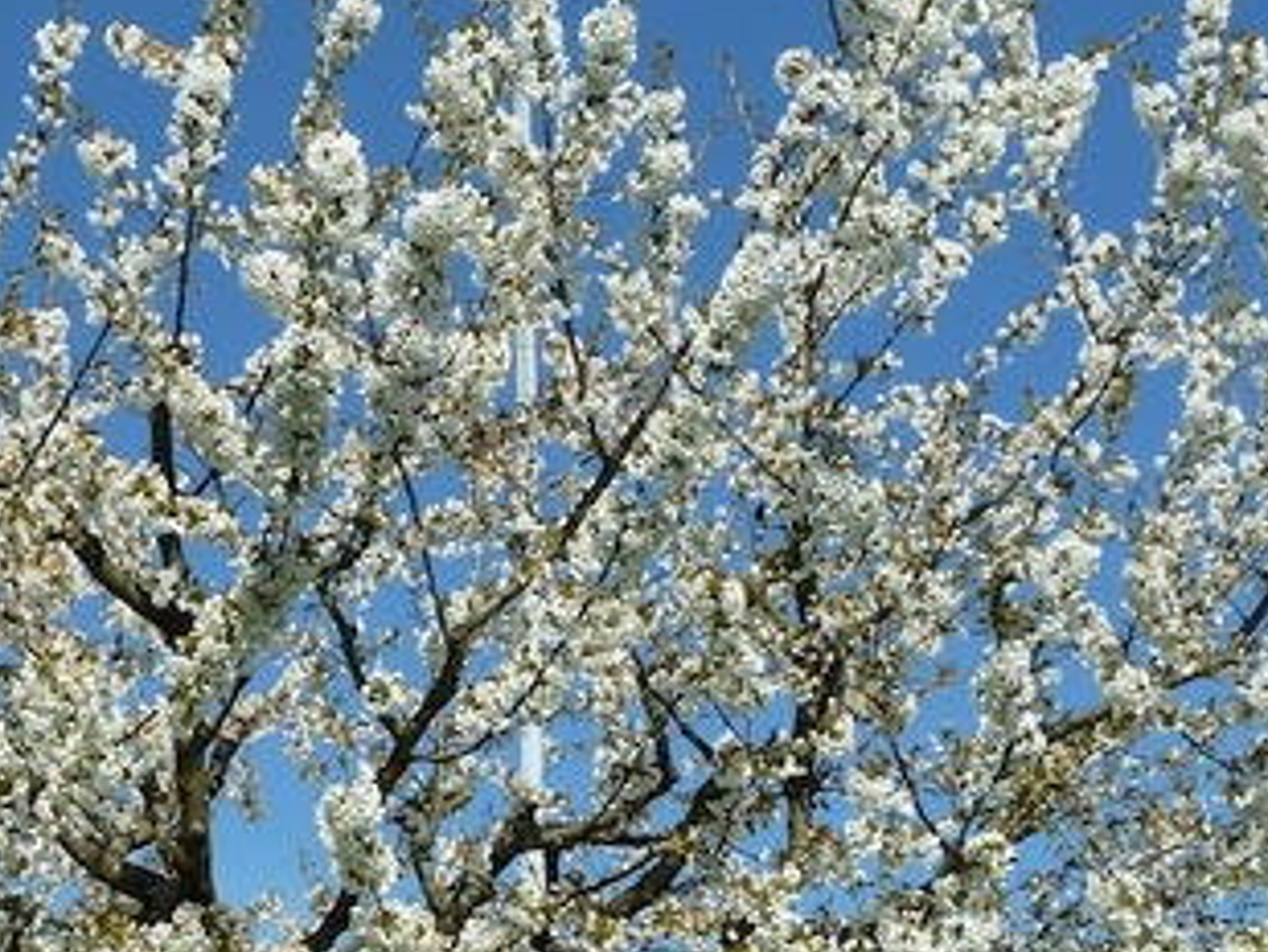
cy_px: 981
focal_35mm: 81
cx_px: 269
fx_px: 2968
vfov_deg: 17.7
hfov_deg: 23.8
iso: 80
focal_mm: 5.7
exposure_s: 1/500
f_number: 5
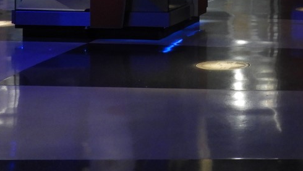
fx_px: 1029
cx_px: 333
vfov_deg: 9.1
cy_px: -126
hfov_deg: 16.3
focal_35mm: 128
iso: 280
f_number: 3.8
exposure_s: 1/30
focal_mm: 7.2
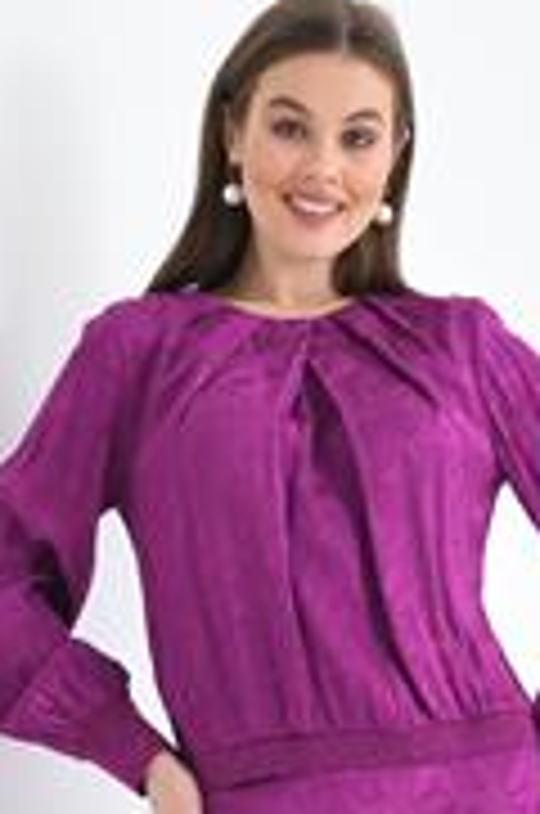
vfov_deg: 12.2
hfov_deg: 8.3
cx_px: 333
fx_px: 3704
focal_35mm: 164
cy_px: 994
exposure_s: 1/125
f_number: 7.1
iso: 250
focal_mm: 52
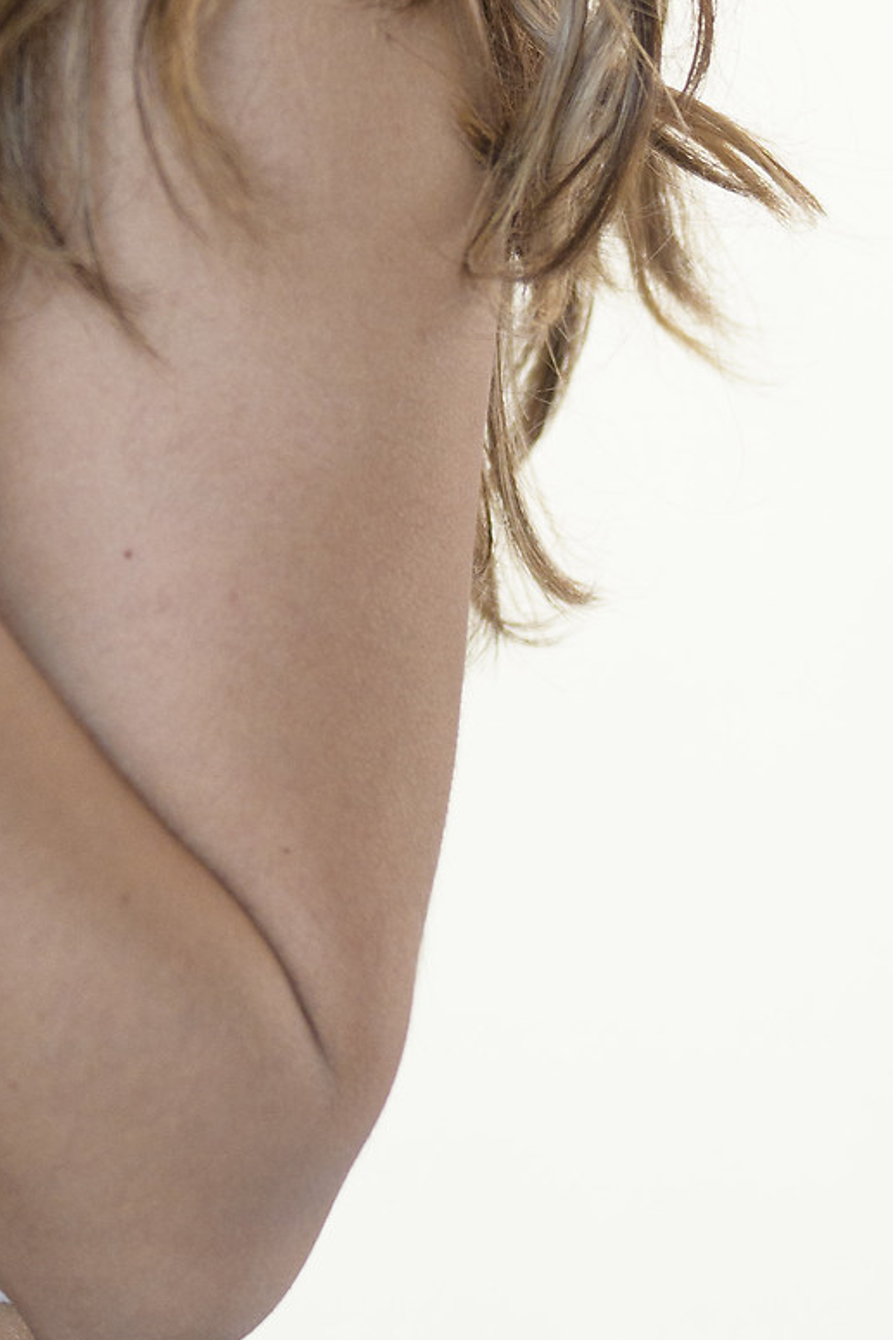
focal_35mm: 627
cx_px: -231
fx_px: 23321
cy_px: -71
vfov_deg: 3.3
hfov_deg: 2.2
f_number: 1.8
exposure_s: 1/250
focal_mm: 135
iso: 400
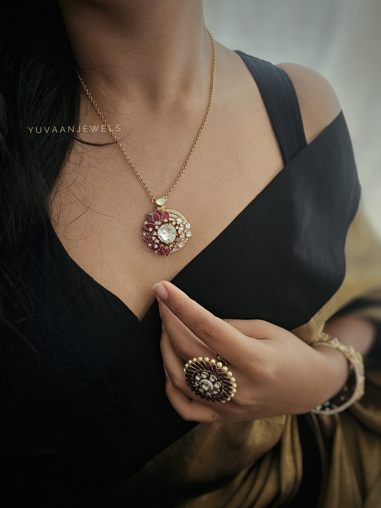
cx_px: 190
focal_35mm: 23
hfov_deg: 58.9
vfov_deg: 73.9
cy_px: 254
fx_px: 338
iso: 640
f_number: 1.7
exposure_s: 1/33
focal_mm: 6.3
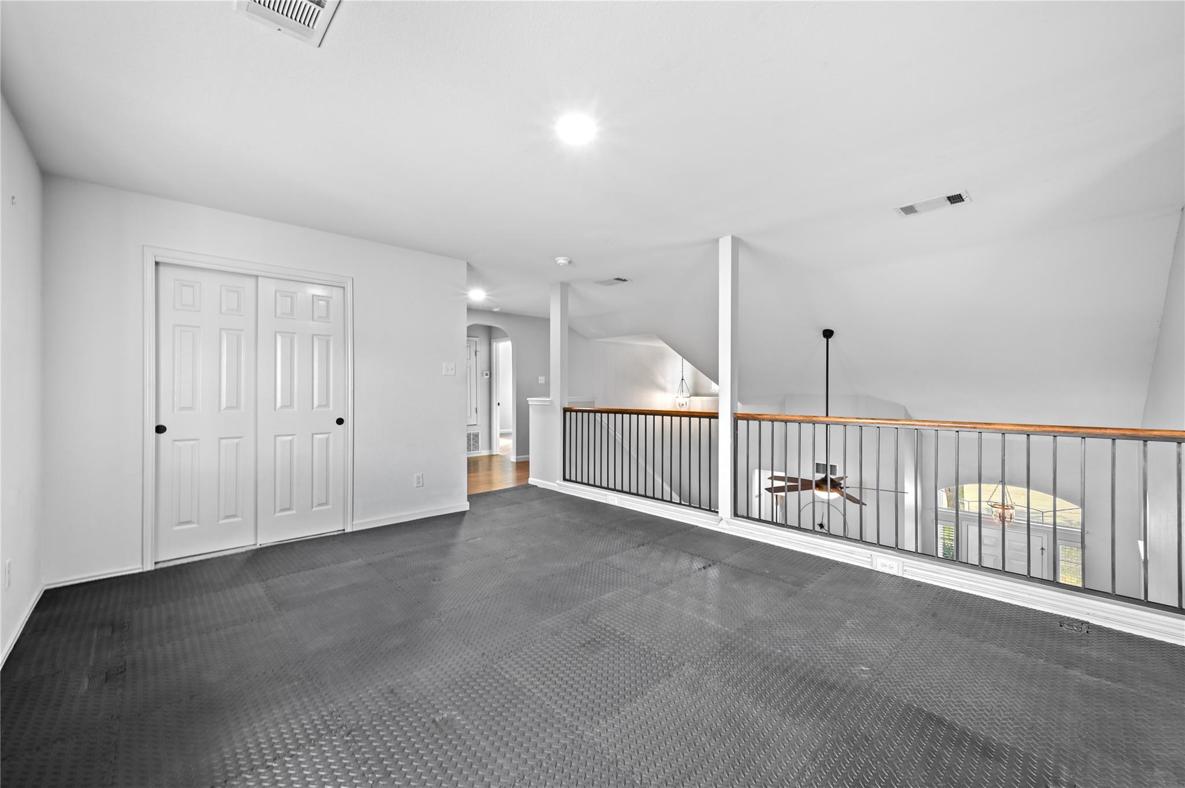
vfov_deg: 81.1
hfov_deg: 104.3
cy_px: 394
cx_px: 592
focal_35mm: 14
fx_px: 460
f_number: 14
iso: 200
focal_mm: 14
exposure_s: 2
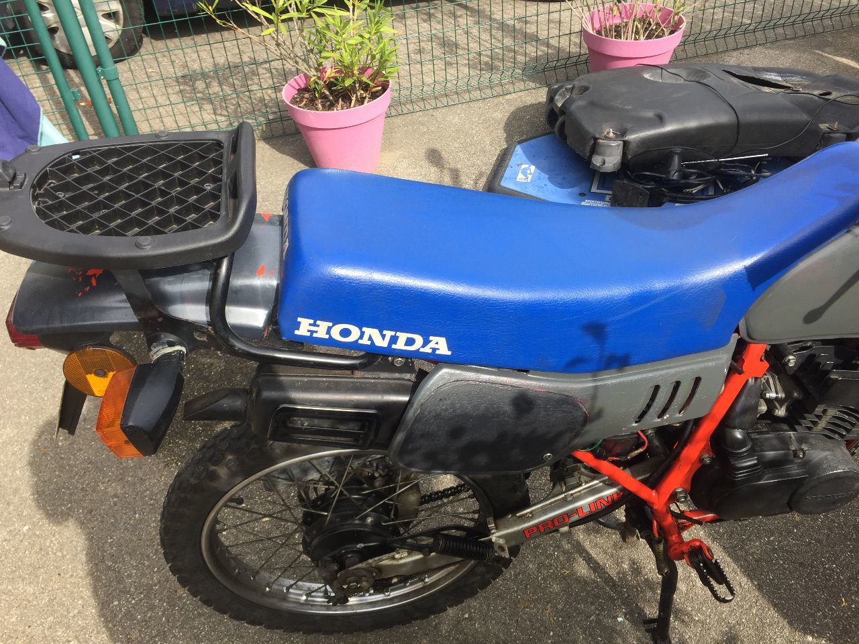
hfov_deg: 61.7
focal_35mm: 29
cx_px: 430
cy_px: 322
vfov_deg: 48.2
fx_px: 720
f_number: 2.2
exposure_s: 1/670
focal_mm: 4.15
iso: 32
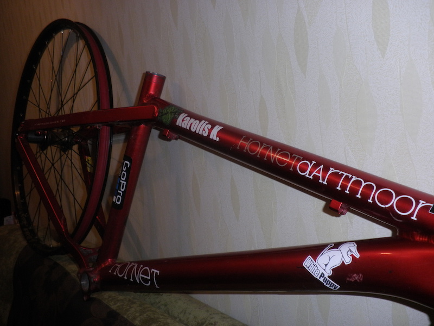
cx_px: 217
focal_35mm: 36
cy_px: 163
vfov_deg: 39.7
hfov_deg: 51.4
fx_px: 451
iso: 160
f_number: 3.5
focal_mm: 6.3
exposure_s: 1/30
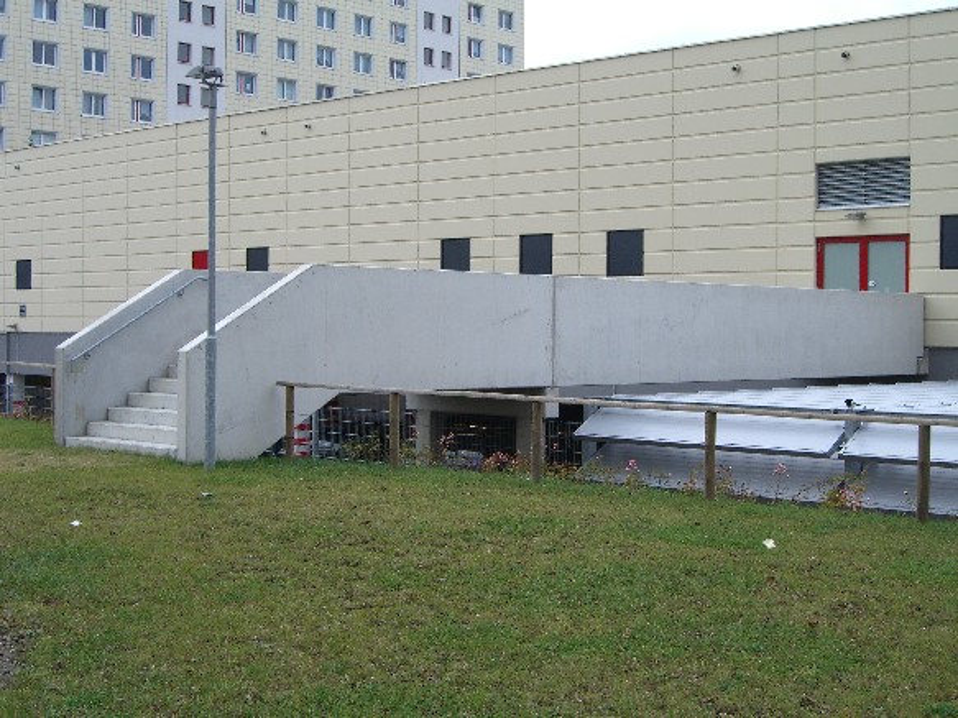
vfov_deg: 25.7
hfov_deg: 33.8
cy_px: 359
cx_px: 479
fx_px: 1577
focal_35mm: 57
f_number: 3.6
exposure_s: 1/125
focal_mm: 11.8
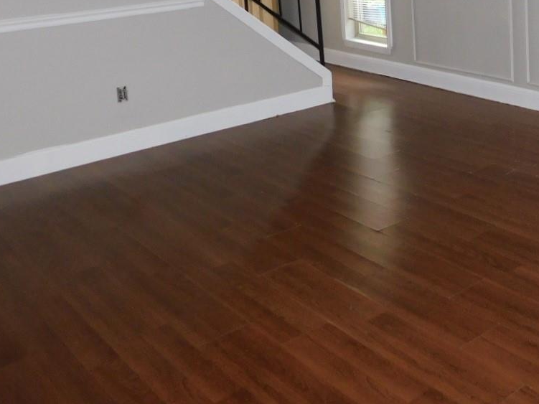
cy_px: 9
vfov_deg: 28.0
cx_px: 531
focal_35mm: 49
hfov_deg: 35.4
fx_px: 763
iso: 200
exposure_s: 1/30
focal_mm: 4
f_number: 3
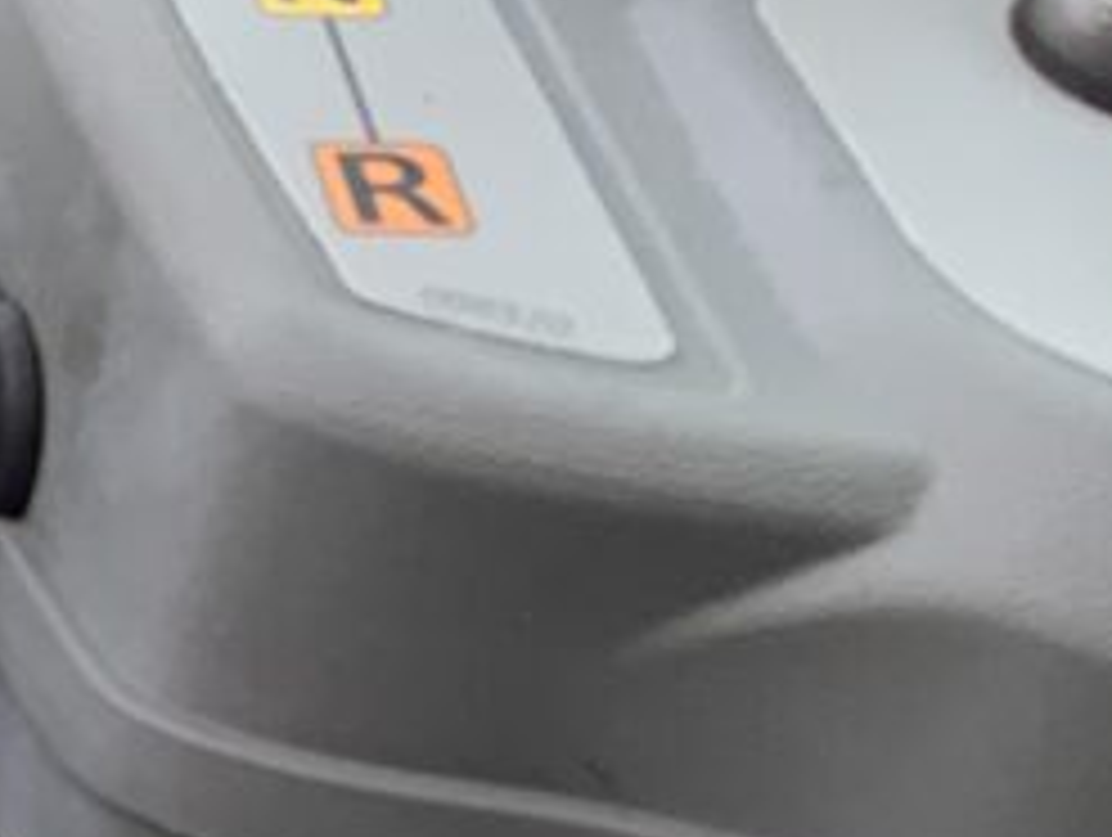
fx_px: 3860
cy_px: 1692
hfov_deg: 14.2
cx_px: -981
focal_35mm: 120
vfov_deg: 11.2
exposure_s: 1/162
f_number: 1.8
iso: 16
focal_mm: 3
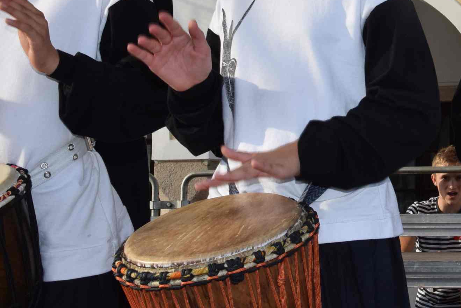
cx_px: 467
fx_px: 1526
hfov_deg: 16.8
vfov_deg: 11.4
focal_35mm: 119
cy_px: -24
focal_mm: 35
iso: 400
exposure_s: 1/200
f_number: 13
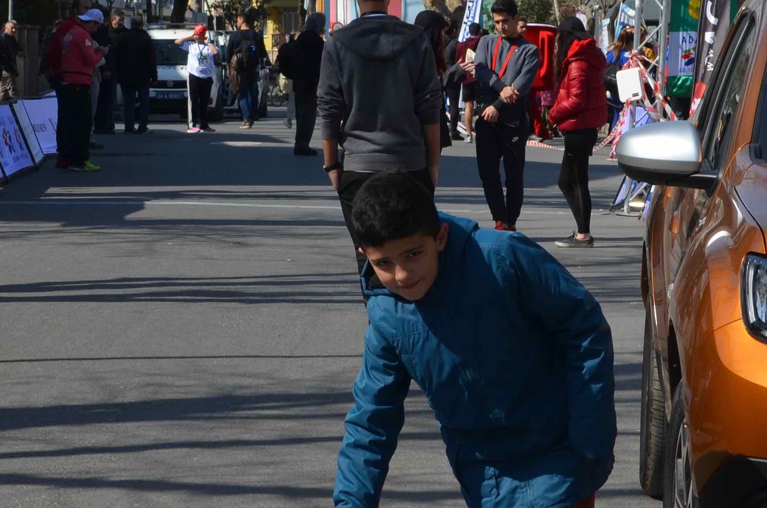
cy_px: 217
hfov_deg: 14.3
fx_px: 3040
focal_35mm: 143
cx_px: 555
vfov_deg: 9.5
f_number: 9
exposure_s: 1/320
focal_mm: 34
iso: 100
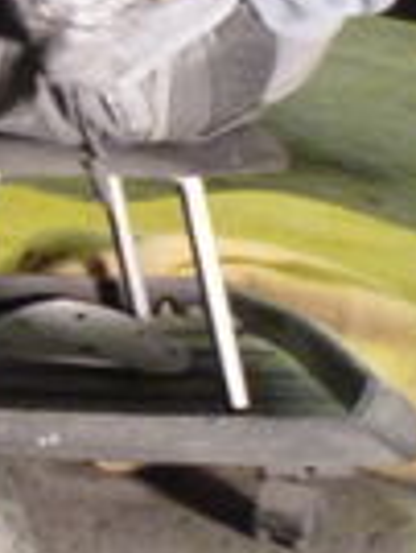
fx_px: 1901
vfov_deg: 15.3
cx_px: -713
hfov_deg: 10.1
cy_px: -260
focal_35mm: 119
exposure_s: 1/30
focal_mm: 4.4
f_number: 2.8
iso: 400
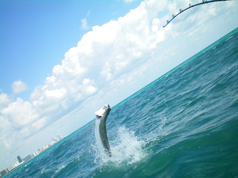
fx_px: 303
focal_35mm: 44
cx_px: 119
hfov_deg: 42.9
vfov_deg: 32.9
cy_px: 89
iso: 64
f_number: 3.5
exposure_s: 1/640
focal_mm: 7.4
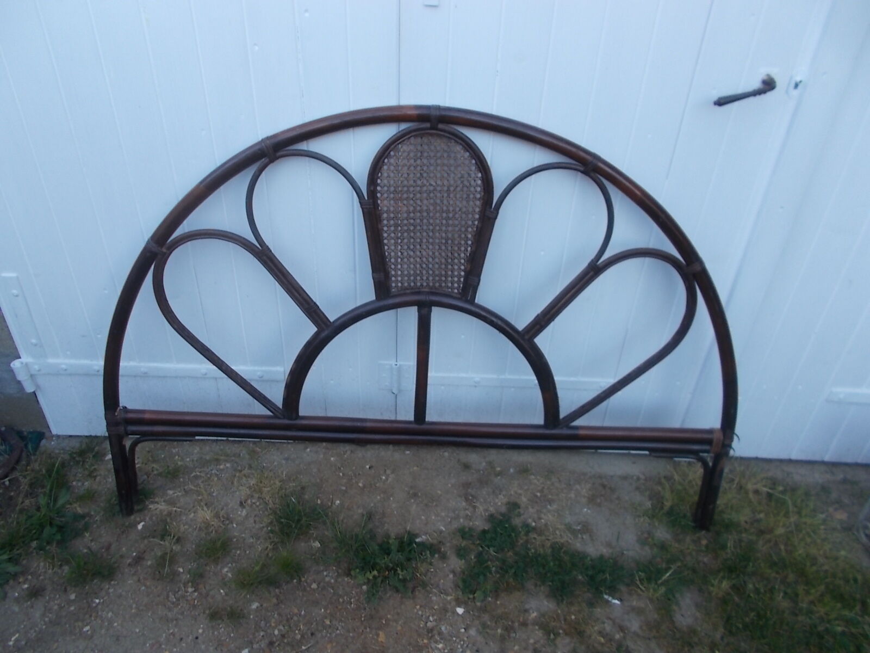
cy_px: 326
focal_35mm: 26
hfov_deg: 67.3
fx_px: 653
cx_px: 435
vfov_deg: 53.1
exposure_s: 1/60
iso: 80
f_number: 3.2
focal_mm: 4.6
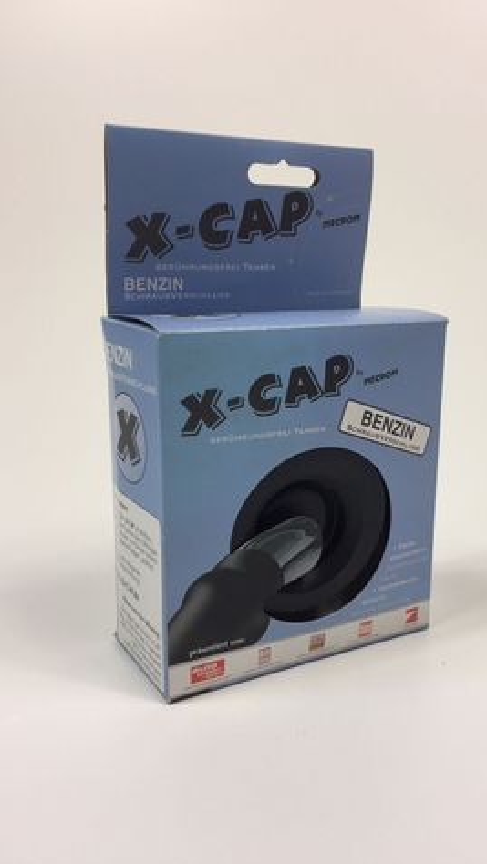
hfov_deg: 36.5
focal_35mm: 32
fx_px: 734
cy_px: 434
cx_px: 297
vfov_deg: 61.0
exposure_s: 1/100
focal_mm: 4.15
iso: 50
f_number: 2.2
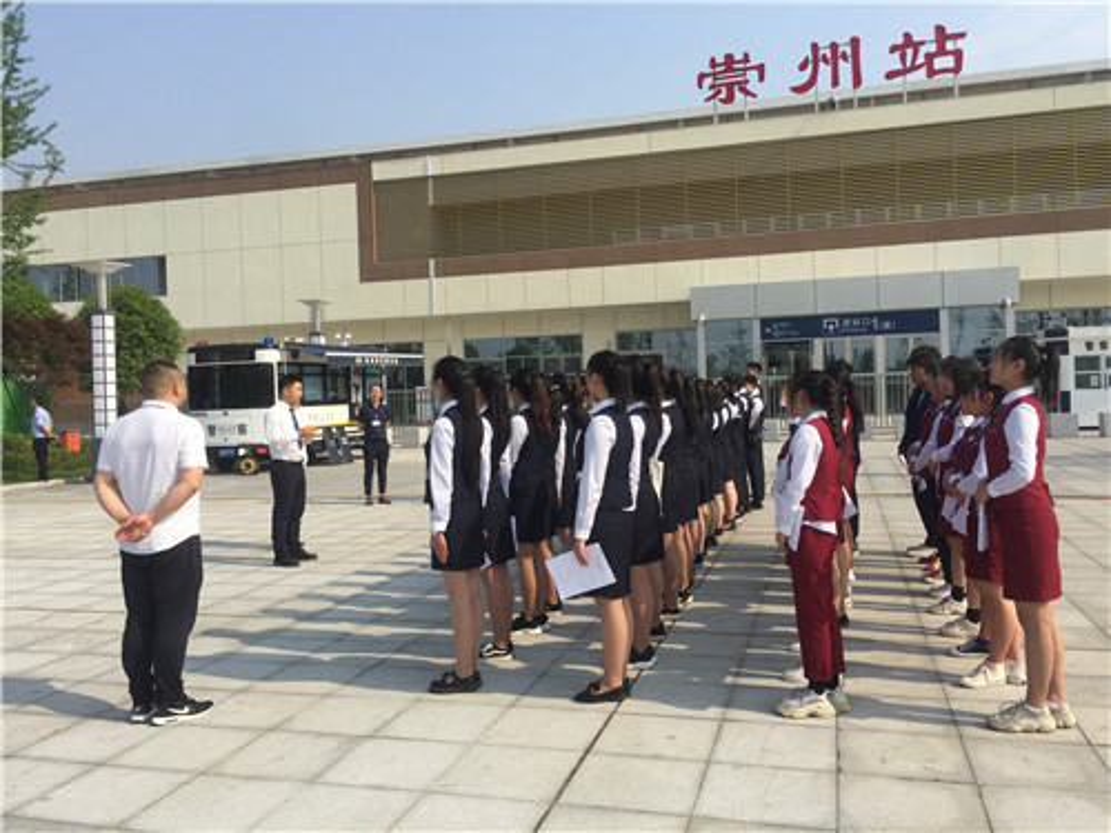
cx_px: 556
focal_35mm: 29
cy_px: 416
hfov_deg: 61.7
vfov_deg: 48.2
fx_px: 931
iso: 32
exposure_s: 1/1799
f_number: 2.2
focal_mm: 4.15
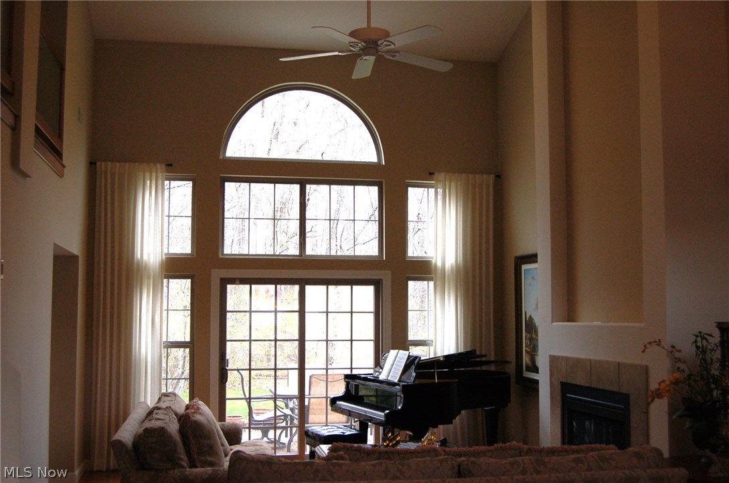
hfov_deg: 49.6
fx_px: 788
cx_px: 364
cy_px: 242
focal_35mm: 39
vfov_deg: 34.1
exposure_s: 1/125
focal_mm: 26
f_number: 5.6
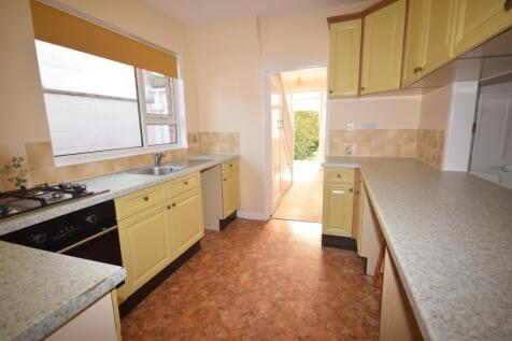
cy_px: 170
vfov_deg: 69.6
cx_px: 256
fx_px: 245
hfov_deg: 92.5
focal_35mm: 17
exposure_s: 1/125
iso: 450
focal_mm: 11.5
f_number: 5.6
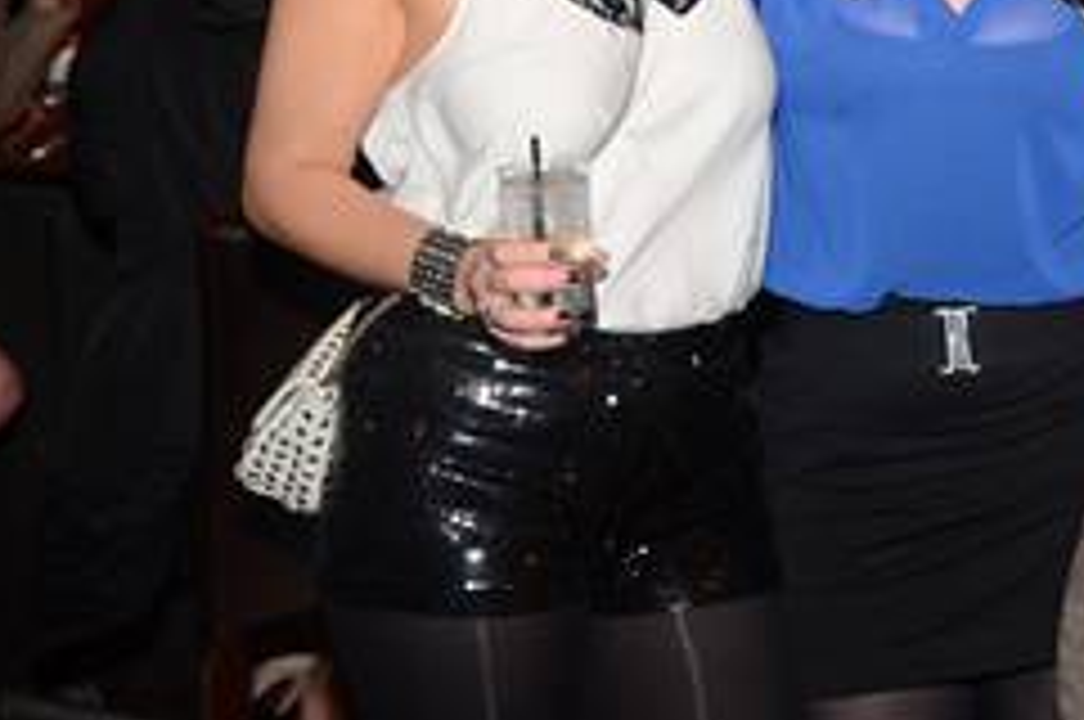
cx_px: 1210
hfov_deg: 23.2
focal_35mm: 82
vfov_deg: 16.3
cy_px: -9
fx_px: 2466
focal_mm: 24
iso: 1250
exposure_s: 1/30
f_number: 3.5
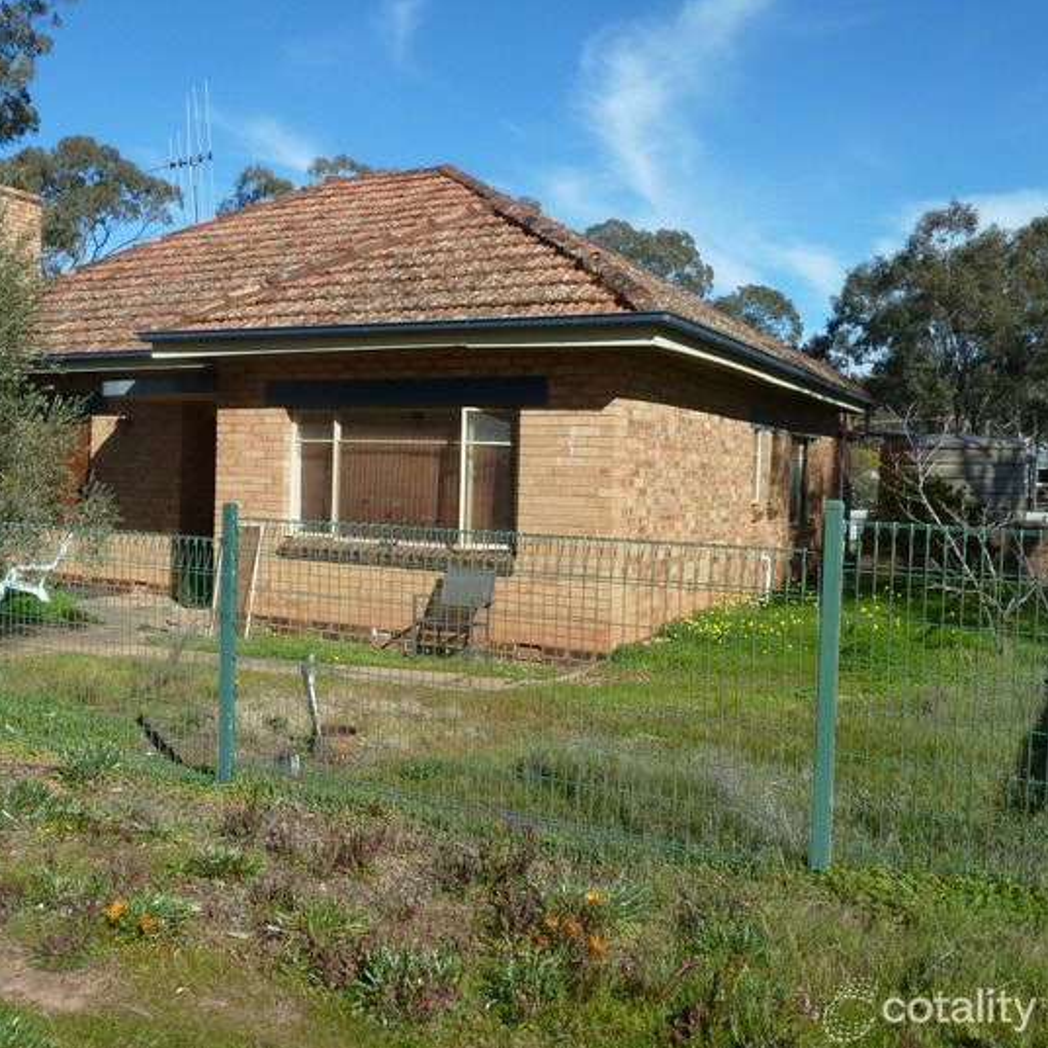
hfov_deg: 48.4
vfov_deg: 49.7
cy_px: 491
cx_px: 307
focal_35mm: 33
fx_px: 1130
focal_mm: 4.1
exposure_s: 1/500
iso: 80
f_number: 4.5
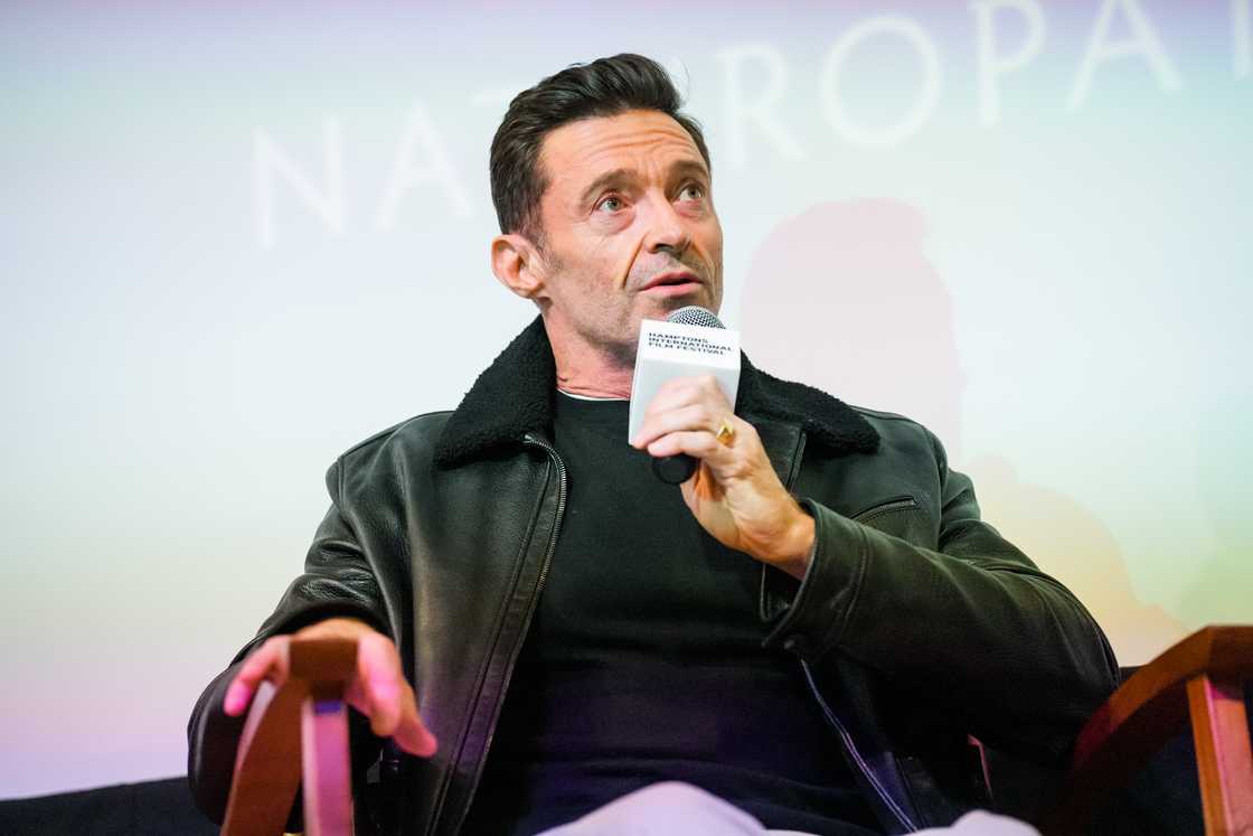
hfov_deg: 13.7
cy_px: 418
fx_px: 5221
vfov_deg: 9.2
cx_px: 626
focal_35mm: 150
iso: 6400
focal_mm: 150
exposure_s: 1/400
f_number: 3.5
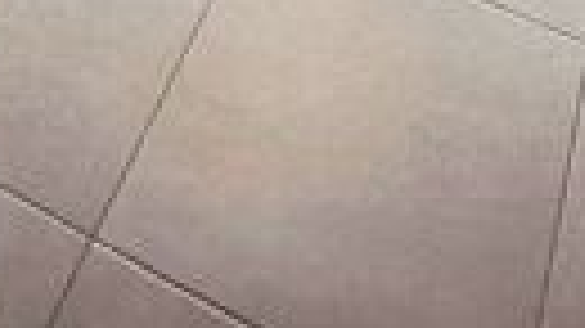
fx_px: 1194
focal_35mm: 77
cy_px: -845
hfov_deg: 27.5
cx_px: 227
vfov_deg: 9.2
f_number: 2.2
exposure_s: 1/50
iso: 125
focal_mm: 1.7
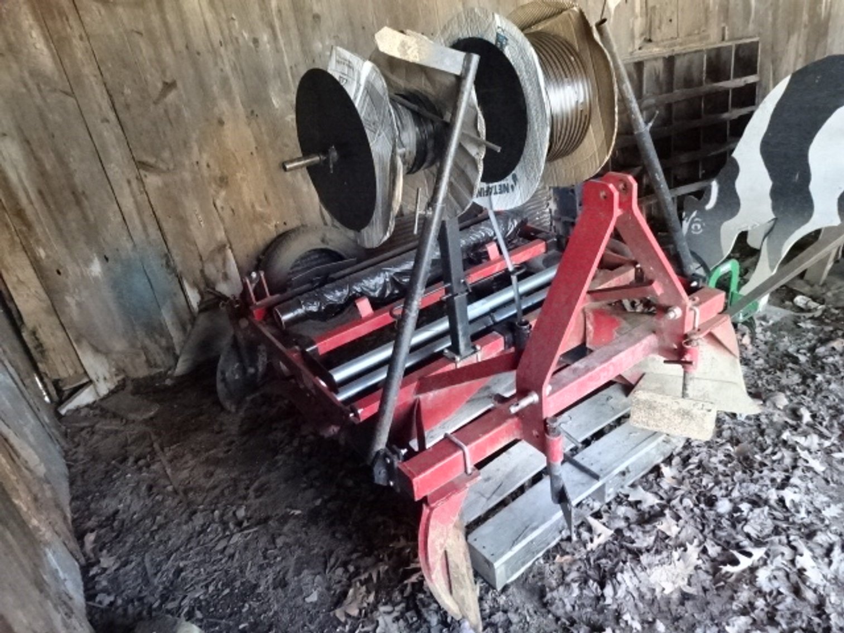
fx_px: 585
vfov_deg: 56.8
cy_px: 316
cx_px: 422
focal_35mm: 24
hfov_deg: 71.6
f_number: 3.5
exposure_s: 1/100
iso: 2500
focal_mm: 4.1
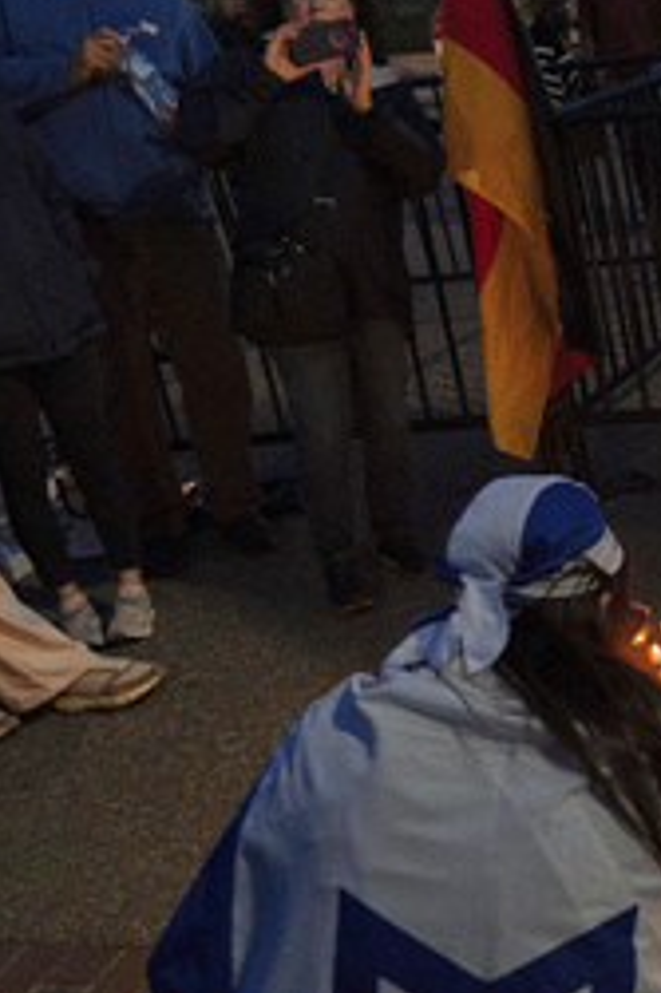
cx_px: 942
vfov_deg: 39.9
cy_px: 651
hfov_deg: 23.1
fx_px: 1351
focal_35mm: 49
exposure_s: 1/100
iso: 4000
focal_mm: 24
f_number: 4
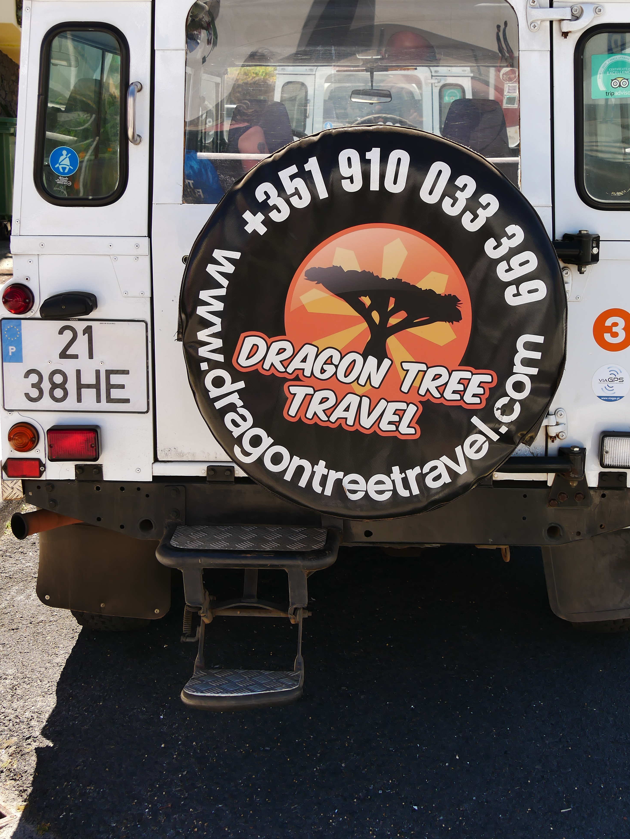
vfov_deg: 41.9
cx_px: 358
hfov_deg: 32.2
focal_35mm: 45
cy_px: 352
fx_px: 1091
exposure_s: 1/80
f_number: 5
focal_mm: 19
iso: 100
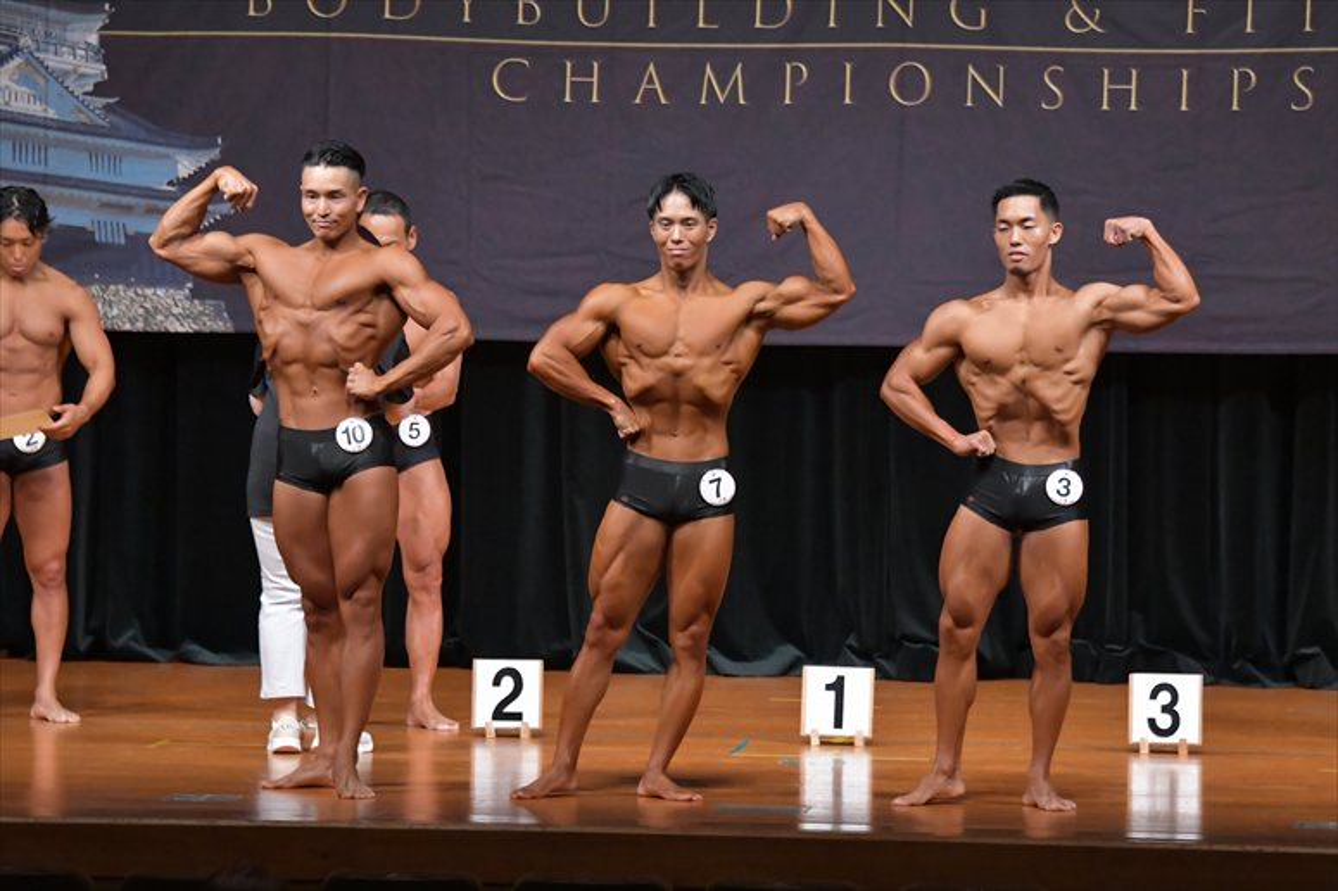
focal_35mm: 202
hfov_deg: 10.2
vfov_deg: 6.8
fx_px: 7504
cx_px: 669
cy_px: 446
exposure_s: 1/400
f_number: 5.6
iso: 6400
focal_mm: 135
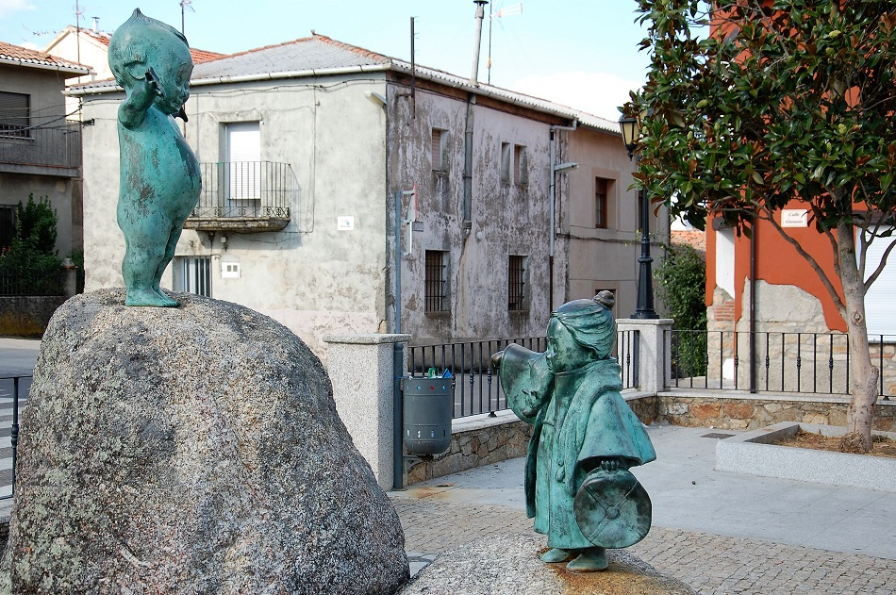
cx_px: 448
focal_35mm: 57
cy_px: 298
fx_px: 1417
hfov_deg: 35.1
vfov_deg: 23.7
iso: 200
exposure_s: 1/200
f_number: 7.1
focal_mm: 38
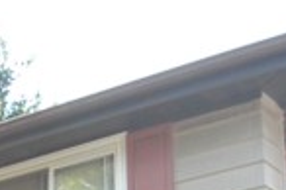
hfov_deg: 12.7
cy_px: 451
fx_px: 1270
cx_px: -4
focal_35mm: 160
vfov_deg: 7.9
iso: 64
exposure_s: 1/161
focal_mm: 5.7
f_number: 2.8
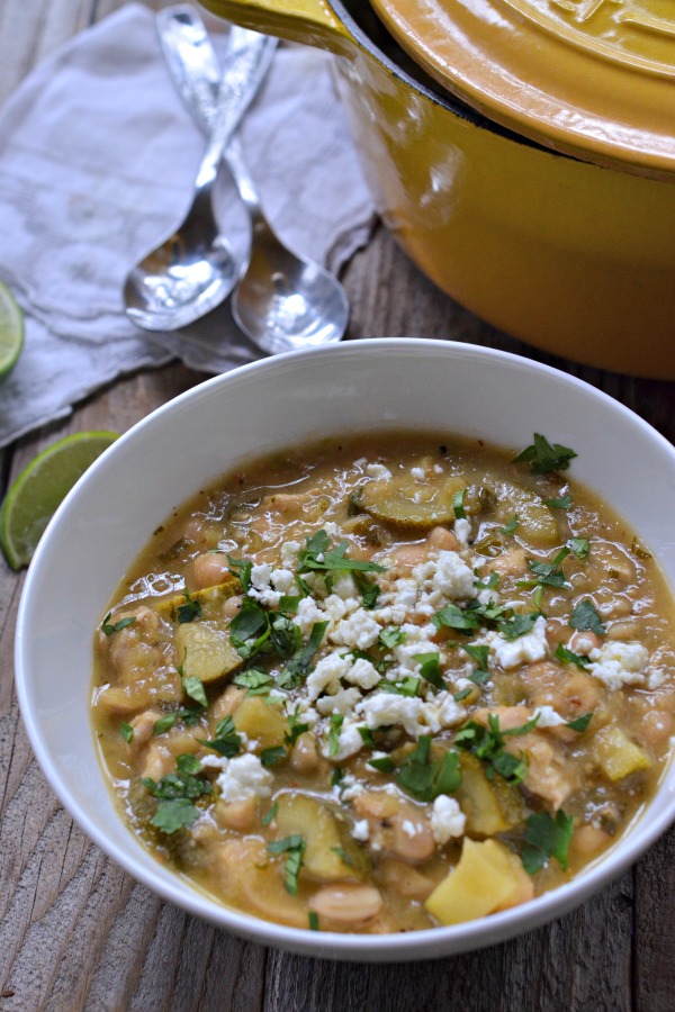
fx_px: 2109
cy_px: 506
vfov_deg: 27.0
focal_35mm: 75
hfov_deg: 18.2
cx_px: 338
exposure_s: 1/200
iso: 1000
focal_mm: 50
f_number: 4.5
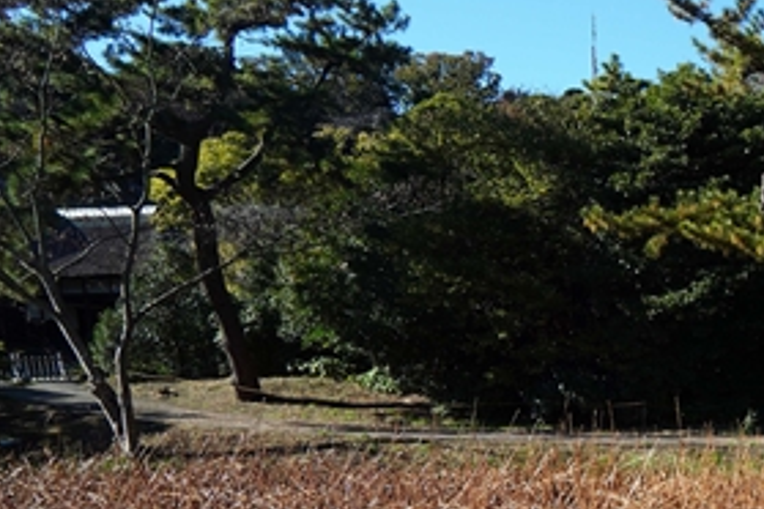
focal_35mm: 43
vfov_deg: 29.1
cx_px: 920
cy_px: 513
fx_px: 912
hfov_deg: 35.5
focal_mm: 10
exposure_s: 1/250
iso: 100
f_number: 5.6
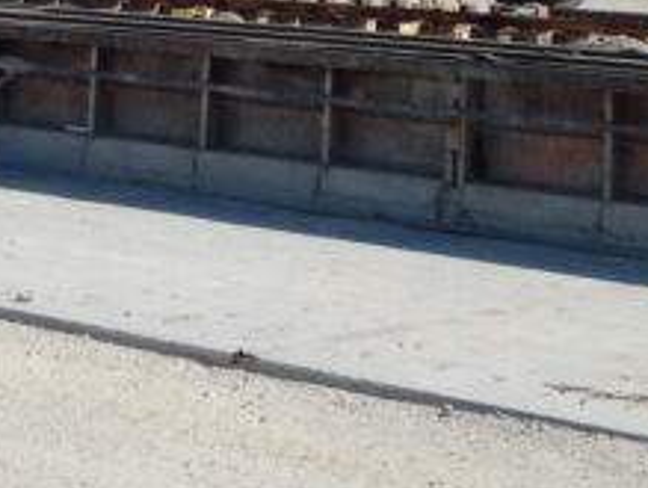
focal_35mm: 133
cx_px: -118
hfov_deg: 14.4
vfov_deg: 10.6
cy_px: -355
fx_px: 2494
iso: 125
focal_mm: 6.8
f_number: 6.9
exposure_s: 1/500
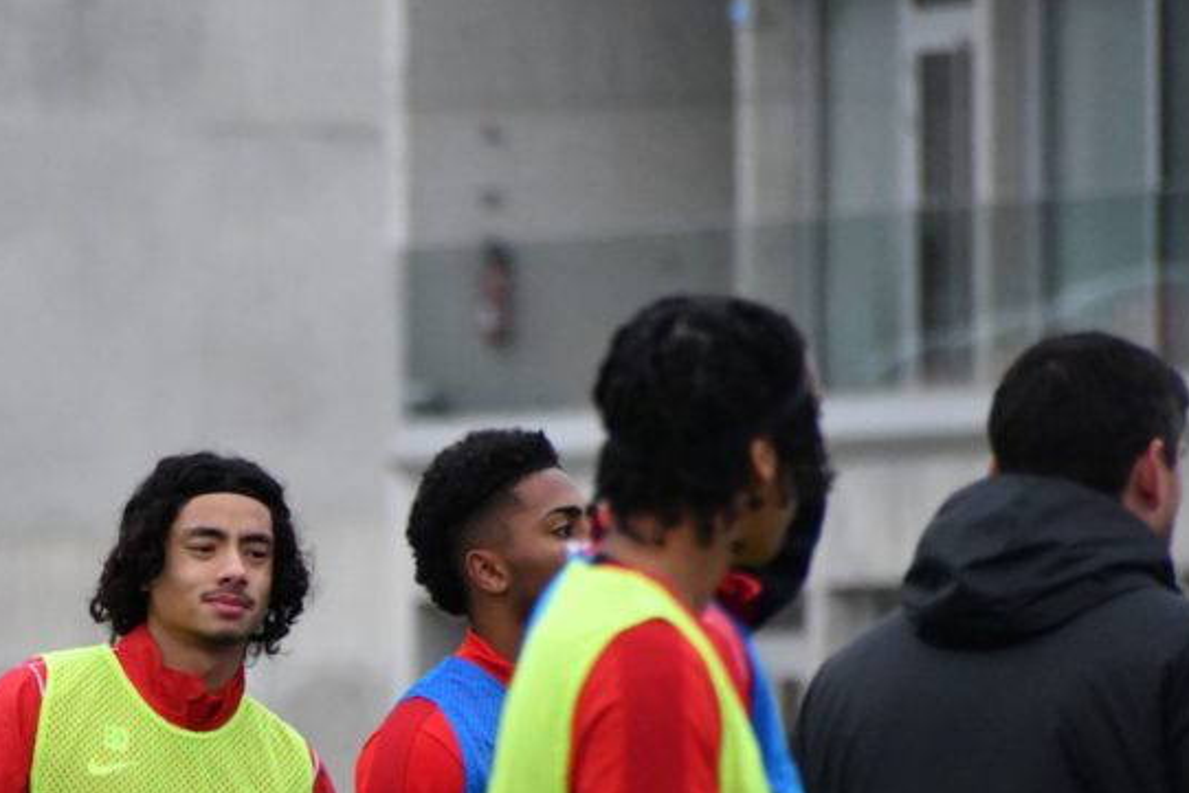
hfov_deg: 2.6
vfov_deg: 1.7
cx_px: 92
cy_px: 673
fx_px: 26262
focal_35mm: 795
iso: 5000
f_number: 7.1
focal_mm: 280
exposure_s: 1/3200
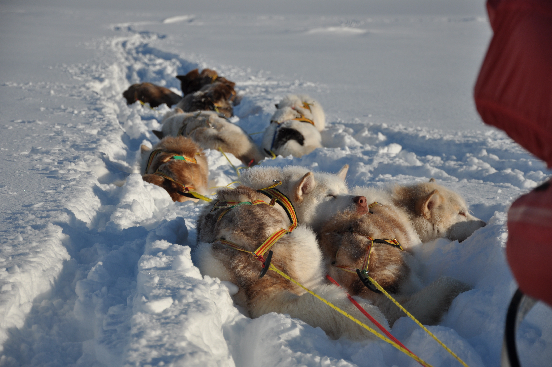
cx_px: 276
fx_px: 1723
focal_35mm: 112
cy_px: 184
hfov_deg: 18.2
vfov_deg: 12.1
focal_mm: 75
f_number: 5.3
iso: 200
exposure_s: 1/1000
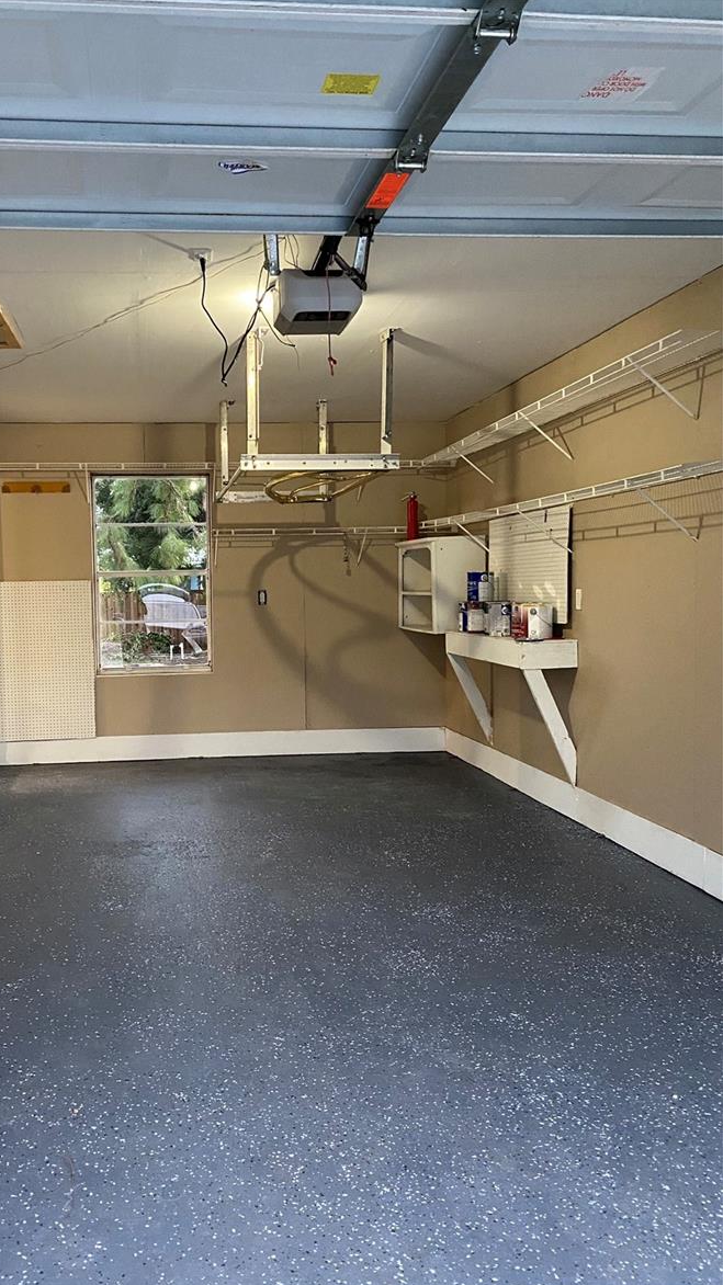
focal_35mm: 29
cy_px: 656
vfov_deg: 66.1
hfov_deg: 39.6
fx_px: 989
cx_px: 230
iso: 640
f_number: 1.8
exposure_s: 1/34
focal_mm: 4.25
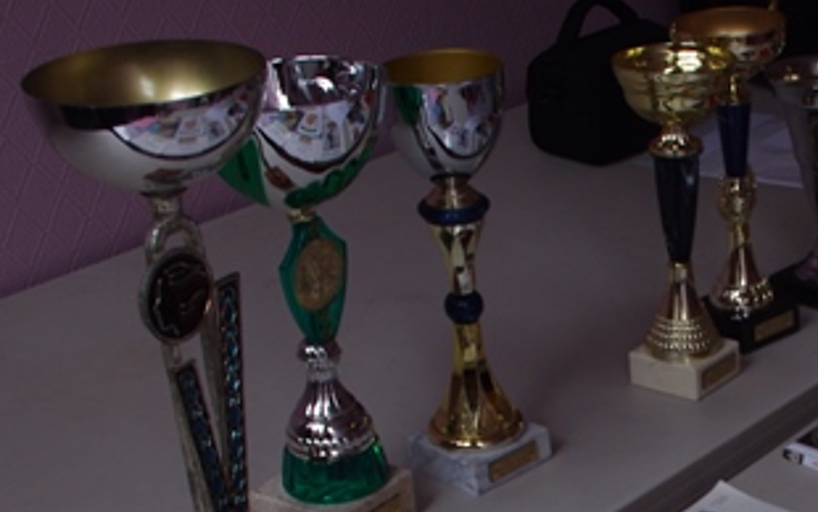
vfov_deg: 16.9
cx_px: 747
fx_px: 1695
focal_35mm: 76
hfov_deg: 26.2
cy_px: 478
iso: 200
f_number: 6.3
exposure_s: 1/40
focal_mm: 18
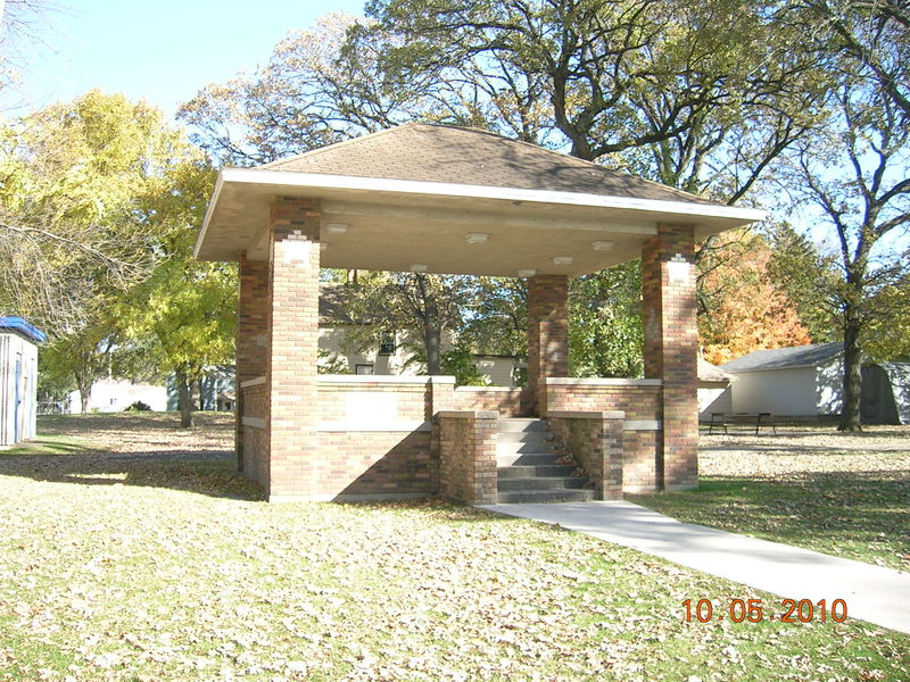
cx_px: 455
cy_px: 341
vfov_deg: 40.7
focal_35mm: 35
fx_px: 920
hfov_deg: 52.6
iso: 50
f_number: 2.8
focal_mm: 5.4
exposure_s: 1/201
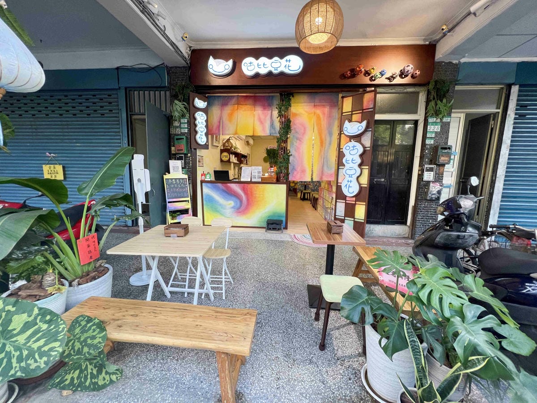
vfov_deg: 89.9
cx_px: 268
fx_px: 202
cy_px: 202
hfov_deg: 106.2
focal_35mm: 13
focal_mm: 1.57
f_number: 1.8
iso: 100
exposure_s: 1/121
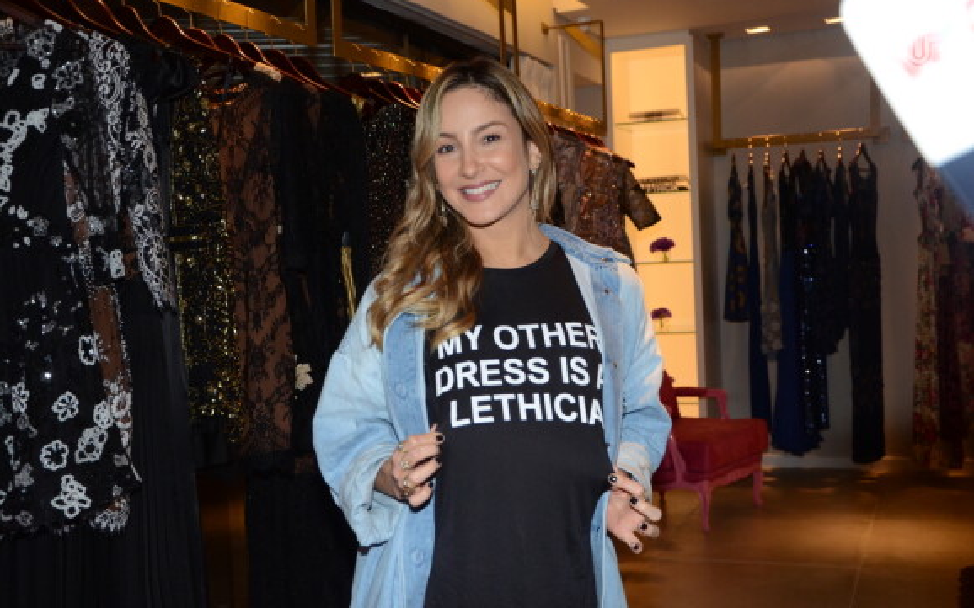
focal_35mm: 46
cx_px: 487
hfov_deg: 43.5
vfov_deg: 28.0
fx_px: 1221
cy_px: 312
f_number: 5
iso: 1000
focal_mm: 30
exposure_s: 1/250
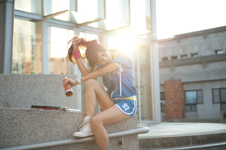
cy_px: 75
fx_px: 389
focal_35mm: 62
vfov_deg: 21.9
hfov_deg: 32.4
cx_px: 113
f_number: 2.8
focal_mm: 62
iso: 200
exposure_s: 1/250
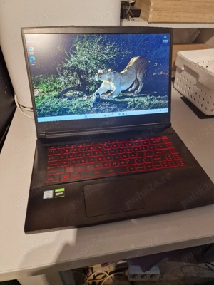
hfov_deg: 58.9
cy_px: 142
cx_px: 107
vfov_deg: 73.9
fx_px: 190
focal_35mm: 23
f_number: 1.8
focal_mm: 6.4
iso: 800
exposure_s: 1/100
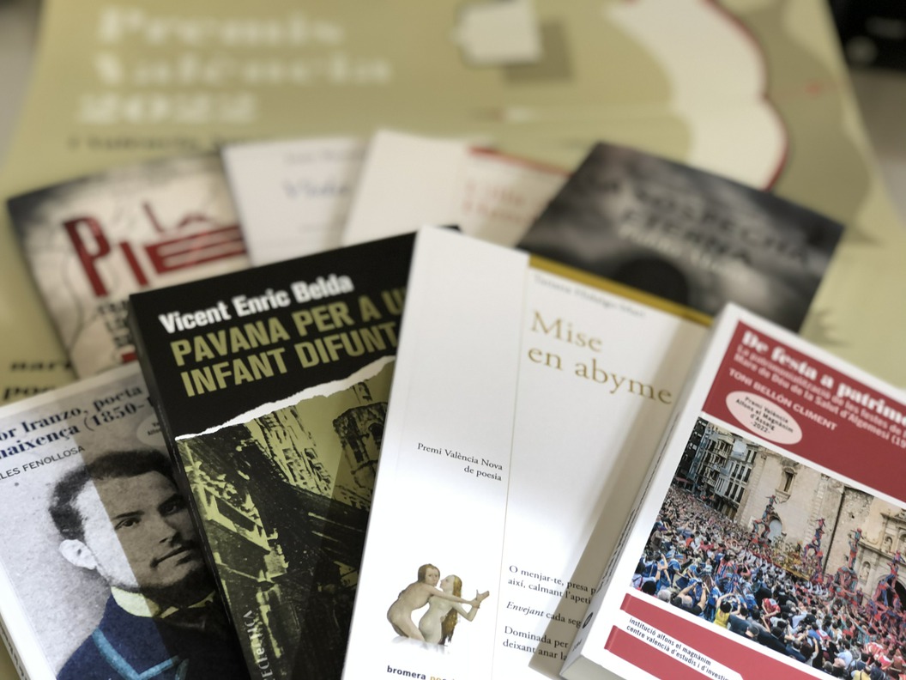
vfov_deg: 25.7
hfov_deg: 33.8
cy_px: 340
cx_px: 453
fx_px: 1492
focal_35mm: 57
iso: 32
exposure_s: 1/33
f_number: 2.8
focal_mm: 6.6
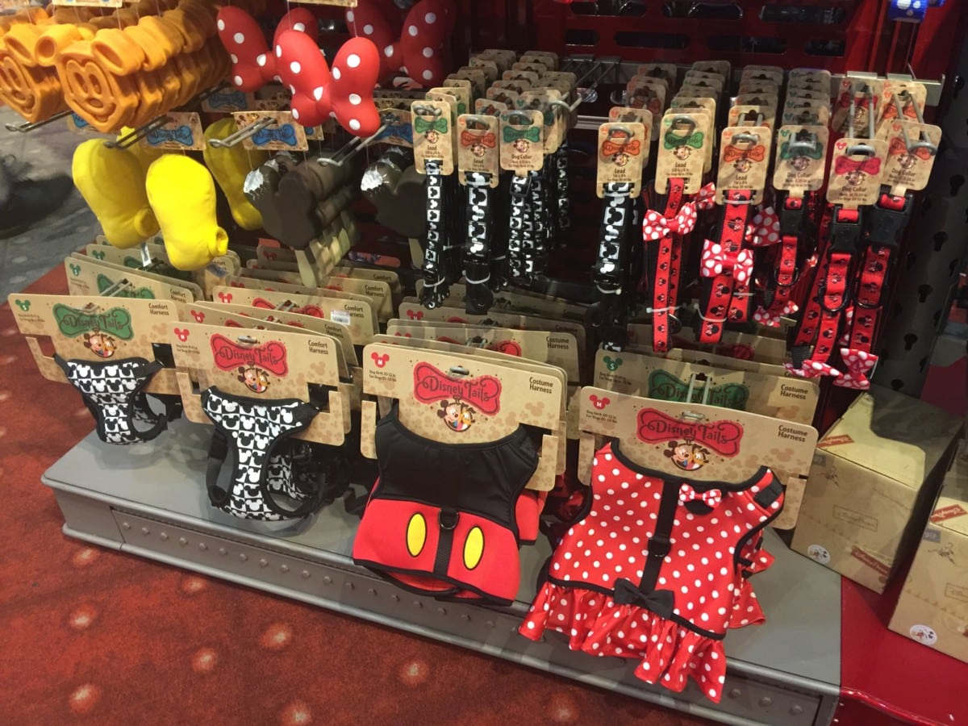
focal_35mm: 29
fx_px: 811
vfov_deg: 48.2
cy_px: 363
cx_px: 484
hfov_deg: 61.7
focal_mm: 4.15
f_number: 2.2
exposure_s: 1/10
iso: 125
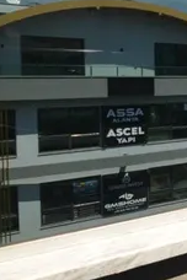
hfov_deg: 14.5
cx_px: 460
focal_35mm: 56
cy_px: 77
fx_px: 436
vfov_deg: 35.0
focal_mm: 10
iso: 100
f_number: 7.1
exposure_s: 1/200
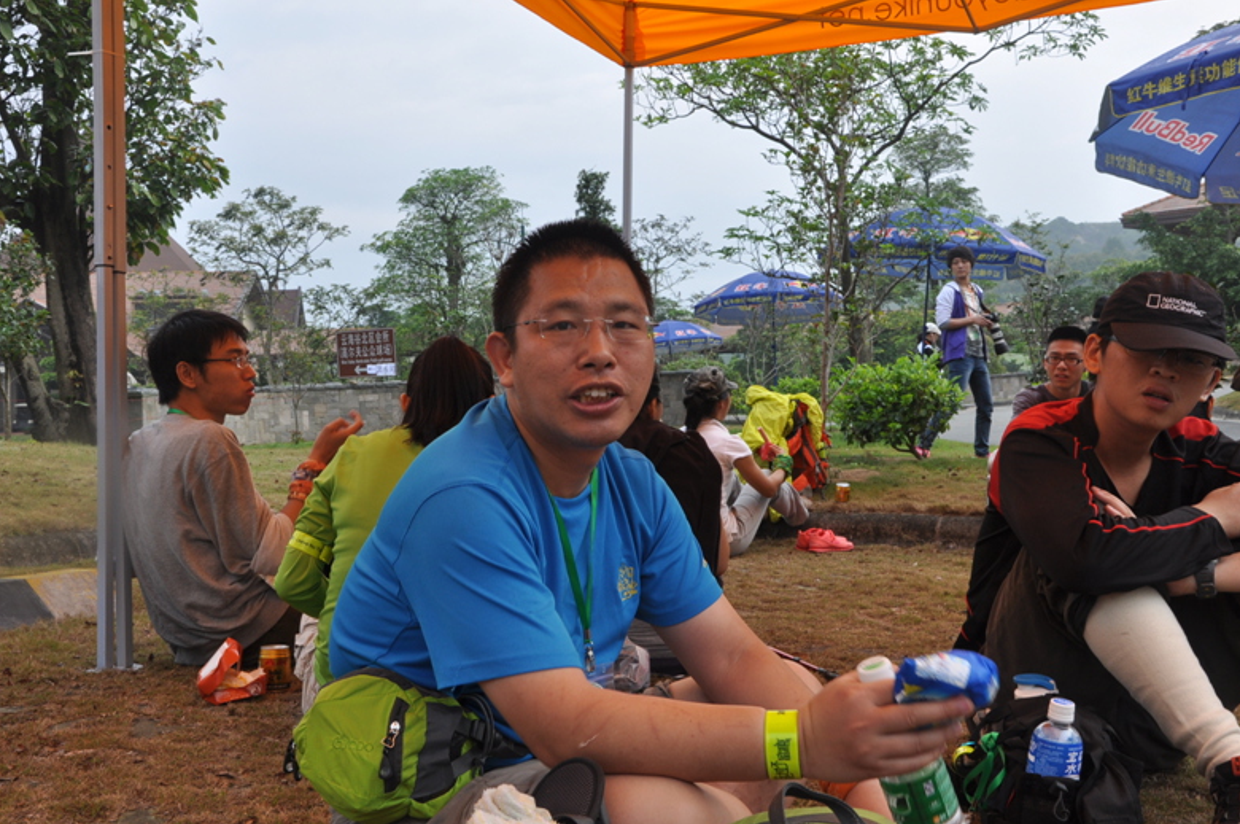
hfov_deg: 48.5
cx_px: 628
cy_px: 410
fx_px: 1376
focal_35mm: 40
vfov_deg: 33.3
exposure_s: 1/80
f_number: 13
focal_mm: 26
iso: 250
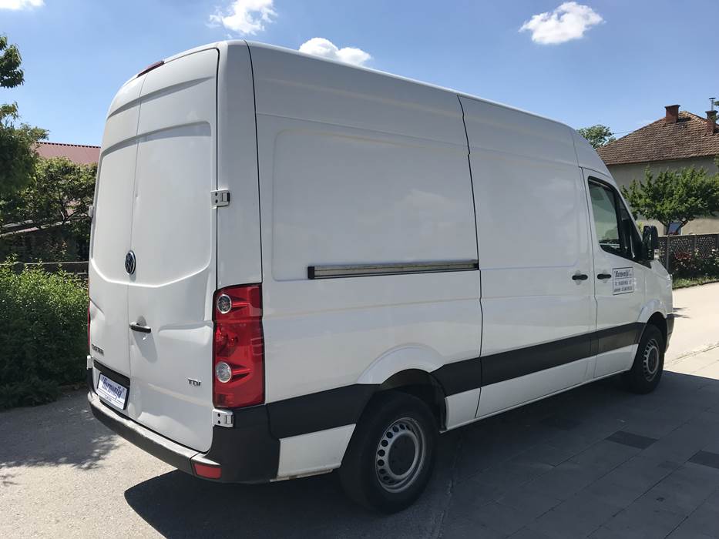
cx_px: 360
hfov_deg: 63.4
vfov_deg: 49.8
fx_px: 582
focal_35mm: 28
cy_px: 270
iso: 20
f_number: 1.8
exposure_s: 1/2519
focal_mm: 3.99
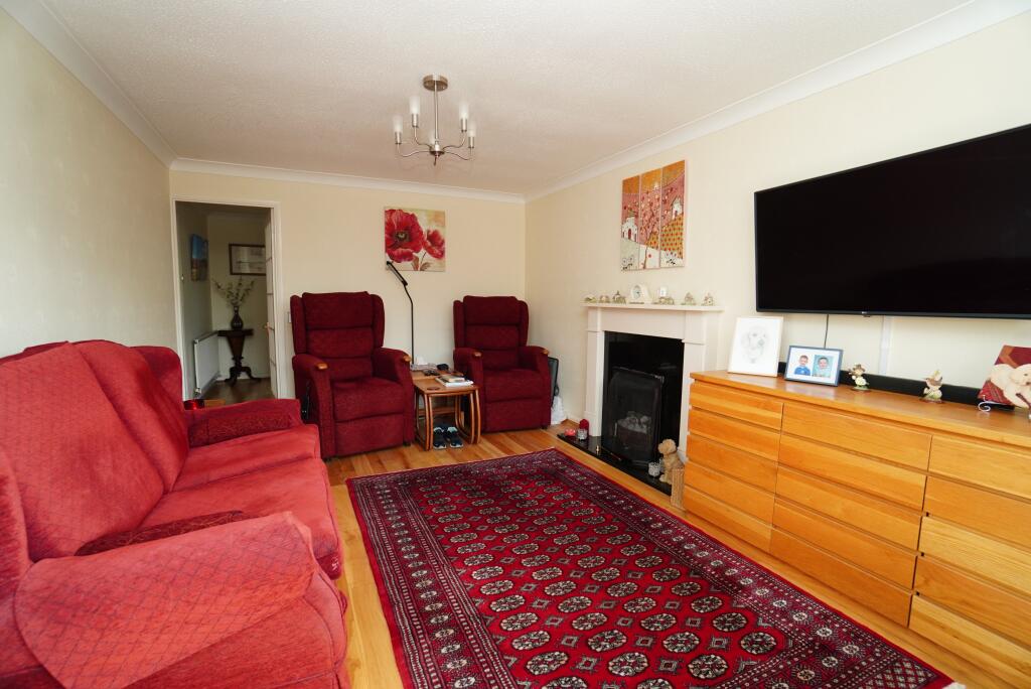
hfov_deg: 100.4
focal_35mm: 15
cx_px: 516
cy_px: 344
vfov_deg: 77.4
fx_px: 430
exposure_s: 1/160
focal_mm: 10
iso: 640
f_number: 4
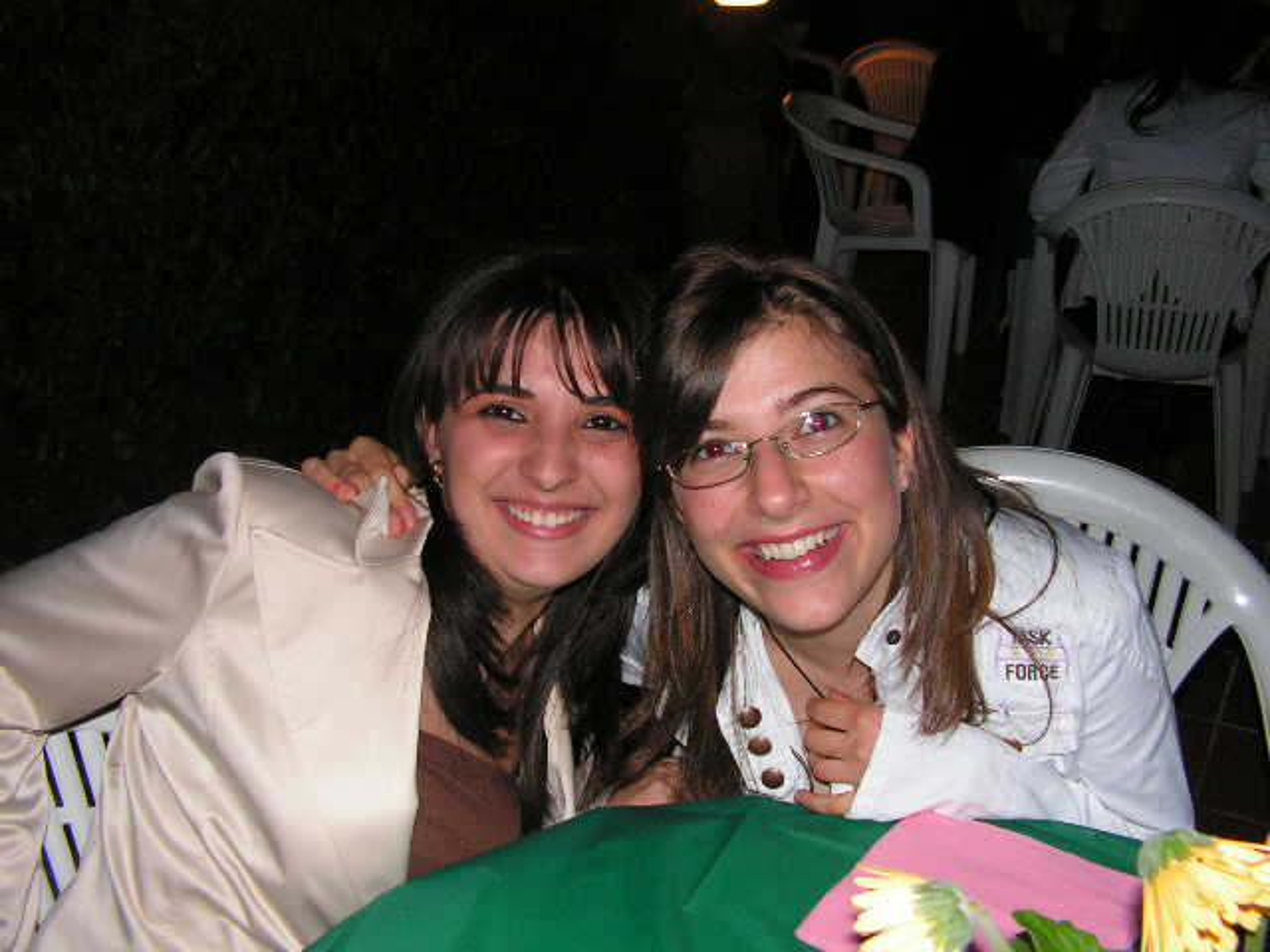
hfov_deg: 51.4
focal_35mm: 36
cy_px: 476
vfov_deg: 39.7
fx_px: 1321
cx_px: 635
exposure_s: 1/40
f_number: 3.2
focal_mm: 6
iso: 200
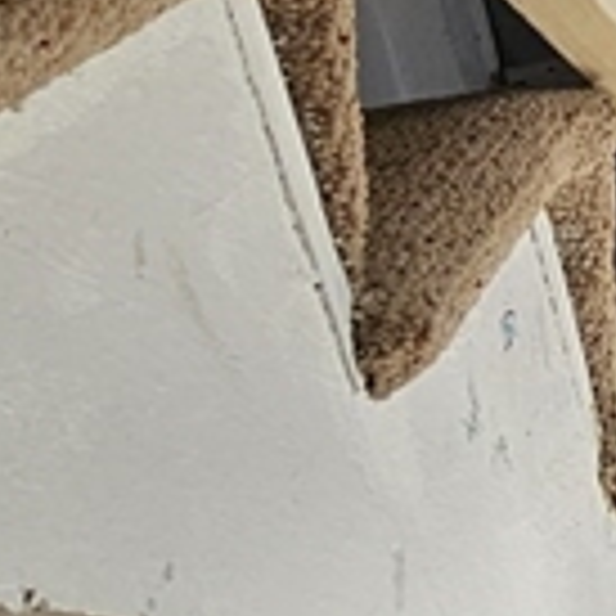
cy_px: -193
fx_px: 1731
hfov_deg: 12.1
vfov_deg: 18.7
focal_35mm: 86
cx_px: 1745
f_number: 2.2
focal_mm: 2.2
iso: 50
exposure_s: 1/168
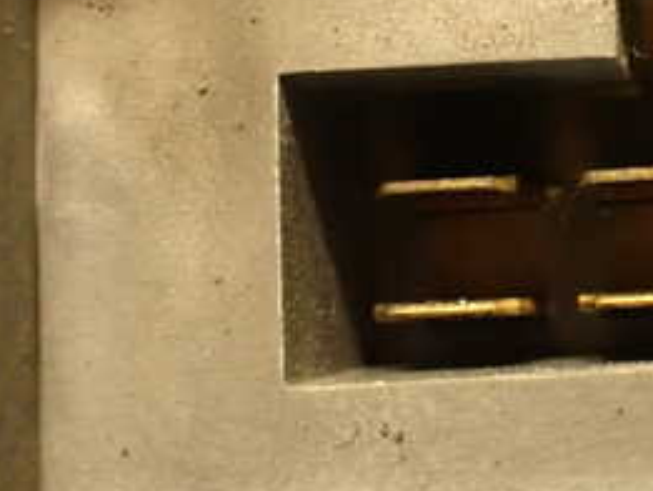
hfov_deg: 25.9
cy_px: 163
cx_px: 726
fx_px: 1302
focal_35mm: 69
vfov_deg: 21.2
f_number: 2.3
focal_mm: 5.4
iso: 800
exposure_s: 1/25
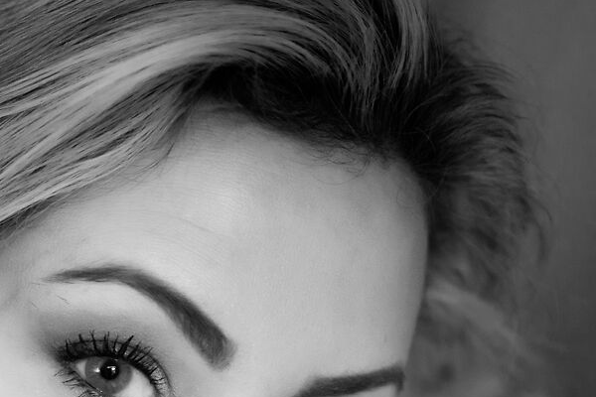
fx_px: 5628
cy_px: 689
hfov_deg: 6.0
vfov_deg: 4.0
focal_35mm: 340
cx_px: -286
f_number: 1.4
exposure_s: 1/60
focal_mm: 85
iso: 400
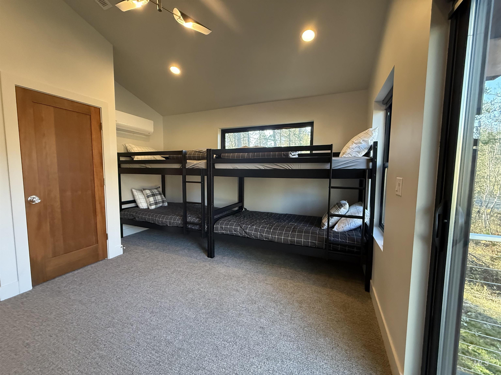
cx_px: 250
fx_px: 203
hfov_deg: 102.1
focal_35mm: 14
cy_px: 188
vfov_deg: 85.7
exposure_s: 1/120
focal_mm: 2.22
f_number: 2.2
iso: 640
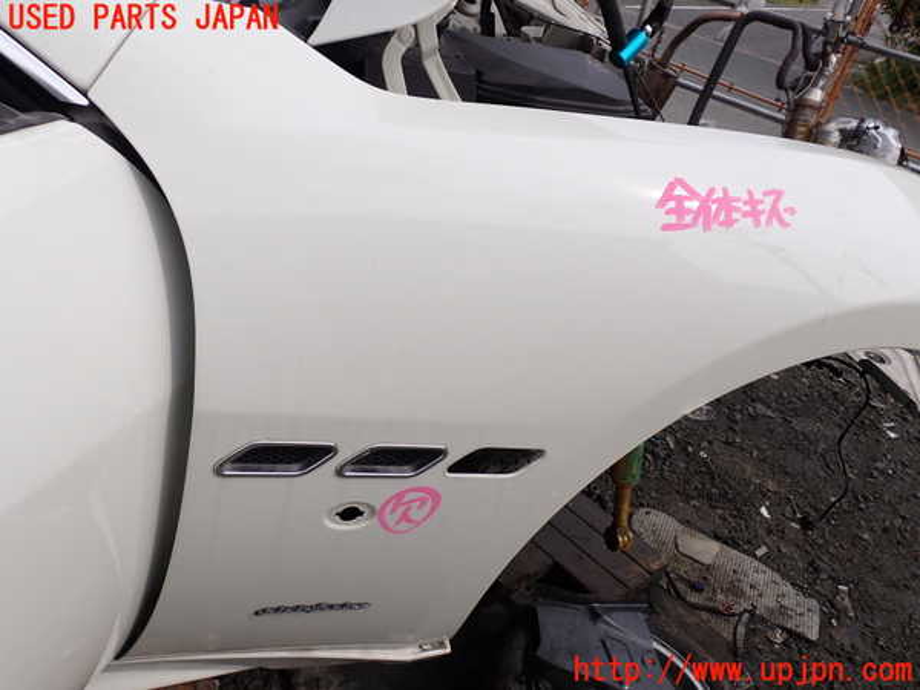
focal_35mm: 30
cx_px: 460
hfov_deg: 60.0
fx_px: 797
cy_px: 345
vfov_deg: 46.8
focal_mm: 5.4
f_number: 9
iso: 100
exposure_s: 1/125
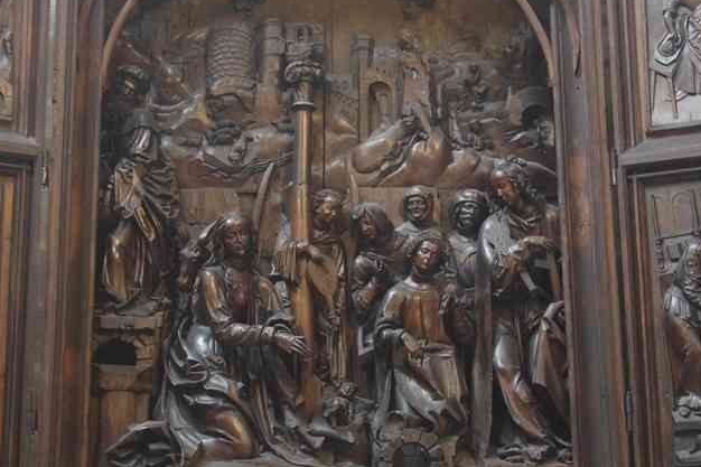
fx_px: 1771
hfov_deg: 22.4
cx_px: 335
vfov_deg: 15.0
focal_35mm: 91
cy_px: 198
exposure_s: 1/13
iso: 3200
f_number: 4.5
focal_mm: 38
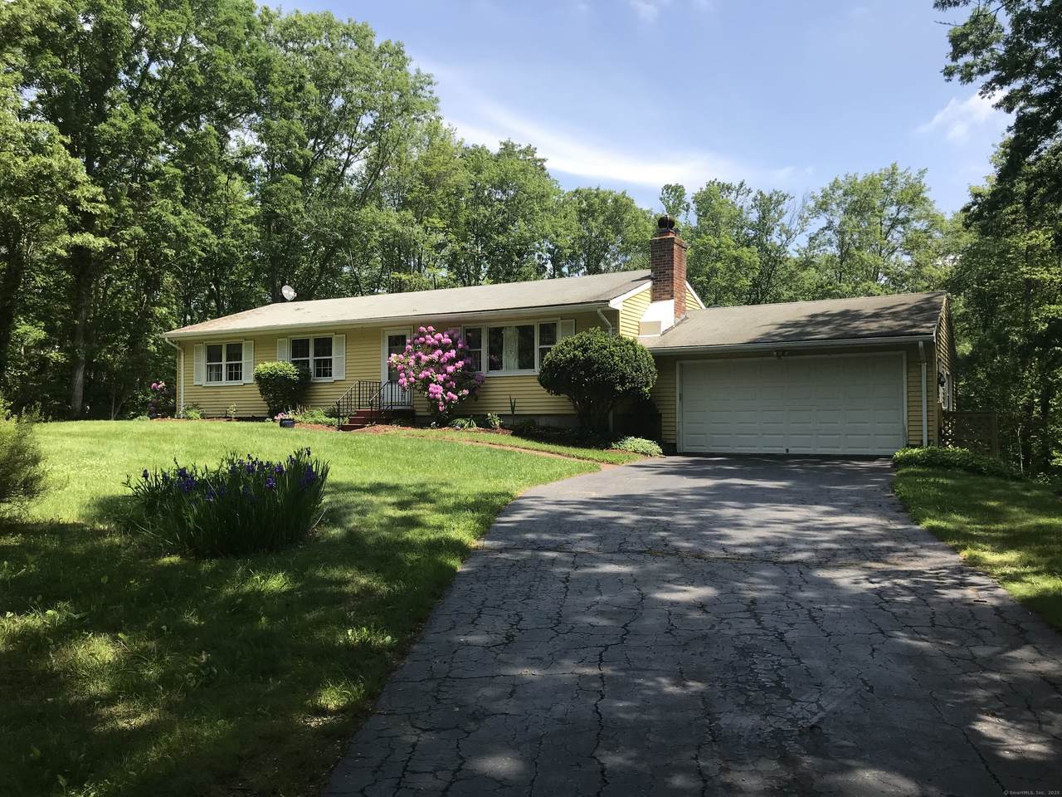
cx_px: 531
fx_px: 859
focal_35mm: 28
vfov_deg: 49.7
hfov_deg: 63.4
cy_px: 398
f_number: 1.8
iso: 20
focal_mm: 3.99
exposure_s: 1/1312
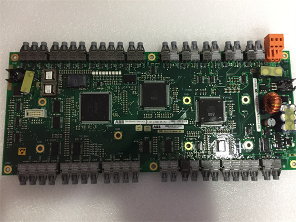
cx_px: 148
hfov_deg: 61.7
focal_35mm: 29
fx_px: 248
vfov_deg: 48.2
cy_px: 111
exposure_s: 1/33
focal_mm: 4.15
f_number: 2.2
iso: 250
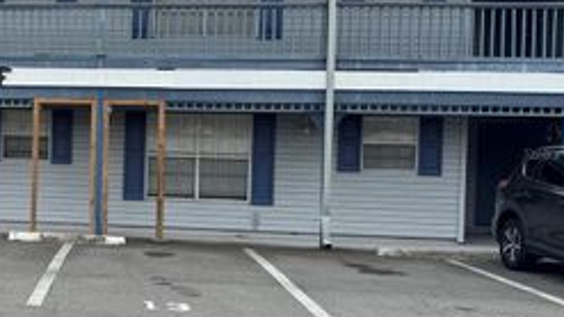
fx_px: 793
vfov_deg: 22.6
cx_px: 21
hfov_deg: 35.9
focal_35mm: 53
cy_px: 154
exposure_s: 1/1678
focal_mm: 6.76
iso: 80
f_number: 1.78
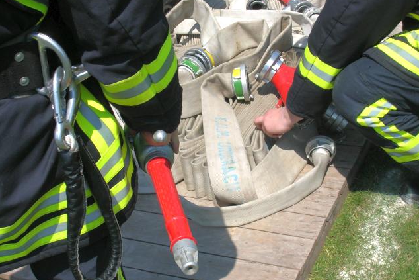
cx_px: 210
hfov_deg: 30.5
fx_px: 768
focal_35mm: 66
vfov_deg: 20.6
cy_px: 129
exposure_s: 1/310
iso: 50
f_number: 6.1
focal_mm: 10.4
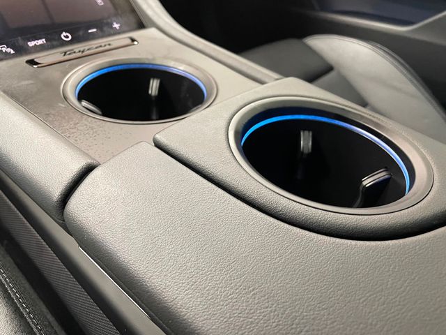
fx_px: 335
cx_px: 223
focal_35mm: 26
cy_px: 168
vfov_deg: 53.1
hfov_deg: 67.3
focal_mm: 4.2
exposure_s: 1/30
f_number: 1.6
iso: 640
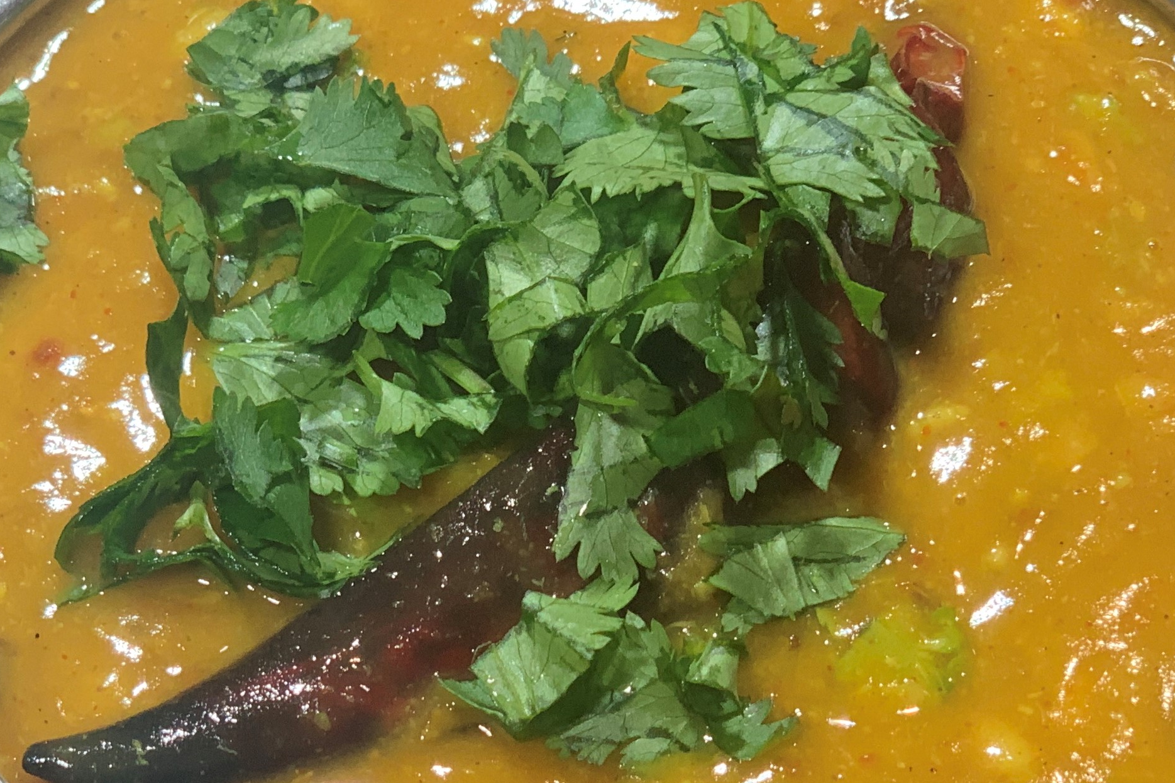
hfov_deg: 36.2
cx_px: 584
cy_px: 377
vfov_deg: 24.6
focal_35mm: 55
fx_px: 1795
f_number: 2.4
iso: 80
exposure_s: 1/100
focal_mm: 6
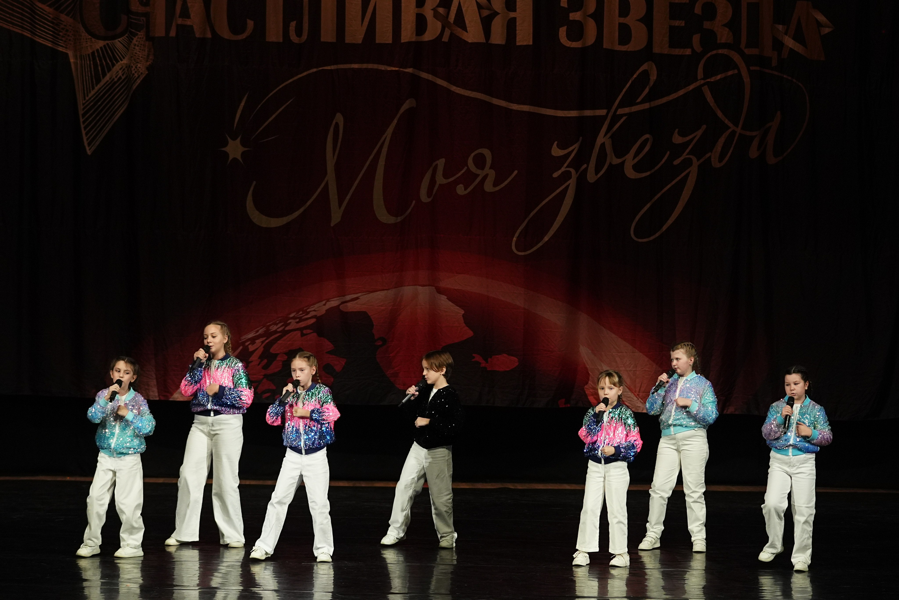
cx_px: 450
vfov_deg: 11.1
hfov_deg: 16.5
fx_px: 3096
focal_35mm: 124
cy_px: 300
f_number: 2.8
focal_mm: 83
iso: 2500
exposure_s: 1/400
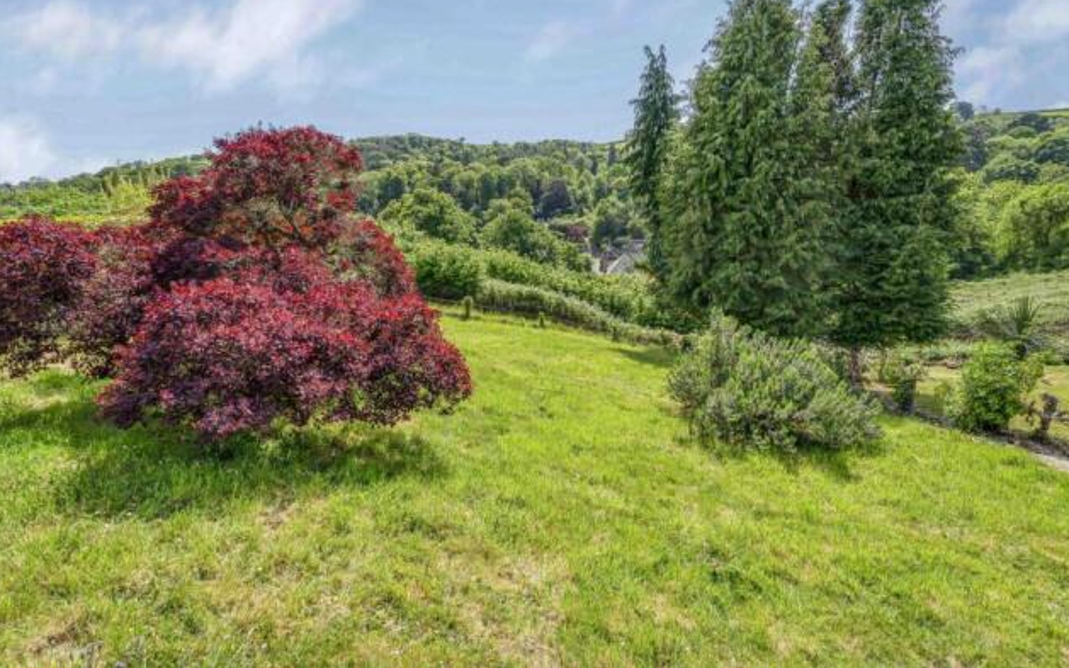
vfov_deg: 67.8
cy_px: 298
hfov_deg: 94.4
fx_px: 495
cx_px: 525
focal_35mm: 17
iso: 160
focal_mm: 16
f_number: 9
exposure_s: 1/250
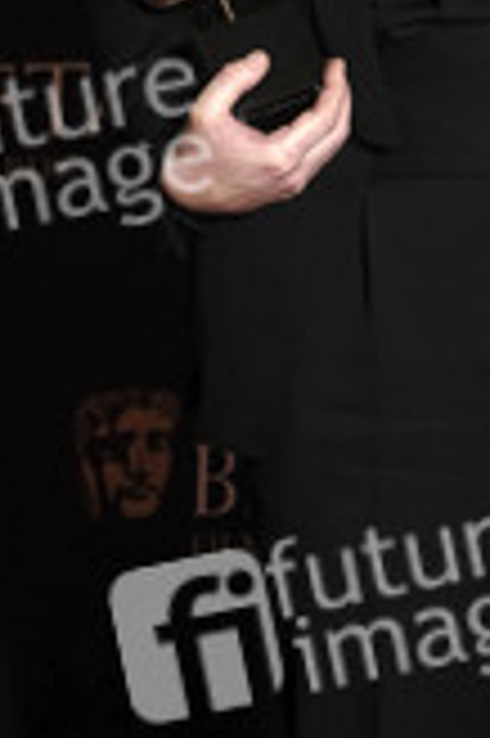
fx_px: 8654
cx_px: 472
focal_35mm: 423
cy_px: -58
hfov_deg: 3.2
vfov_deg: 4.9
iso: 1600
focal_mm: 115
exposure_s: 1/250
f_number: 2.8
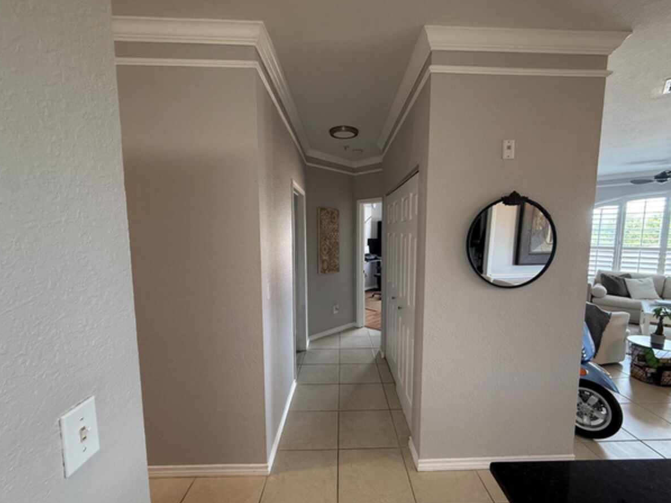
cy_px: 264
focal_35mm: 15
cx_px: 352
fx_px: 291
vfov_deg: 81.7
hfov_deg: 98.1
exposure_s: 1/60
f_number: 2.2
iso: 250
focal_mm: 2.22
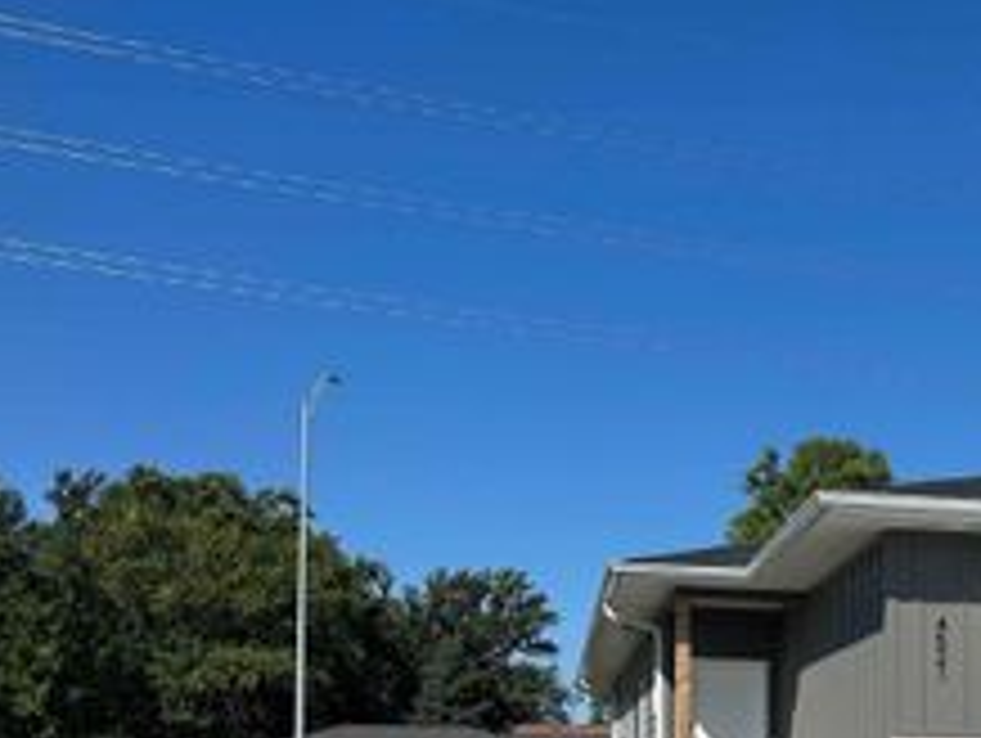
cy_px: 763
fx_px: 1560
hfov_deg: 31.1
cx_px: 1080
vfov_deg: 25.1
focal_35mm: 55
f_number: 1.78
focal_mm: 6.86
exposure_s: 1/8929
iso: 80
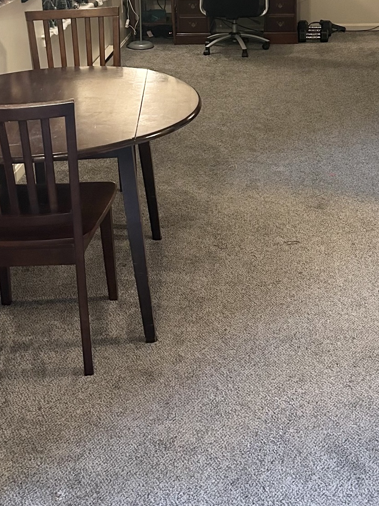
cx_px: 273
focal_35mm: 54
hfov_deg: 26.8
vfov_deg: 33.9
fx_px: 788
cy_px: 63
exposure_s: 1/40
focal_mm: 5.7
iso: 500
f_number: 1.5
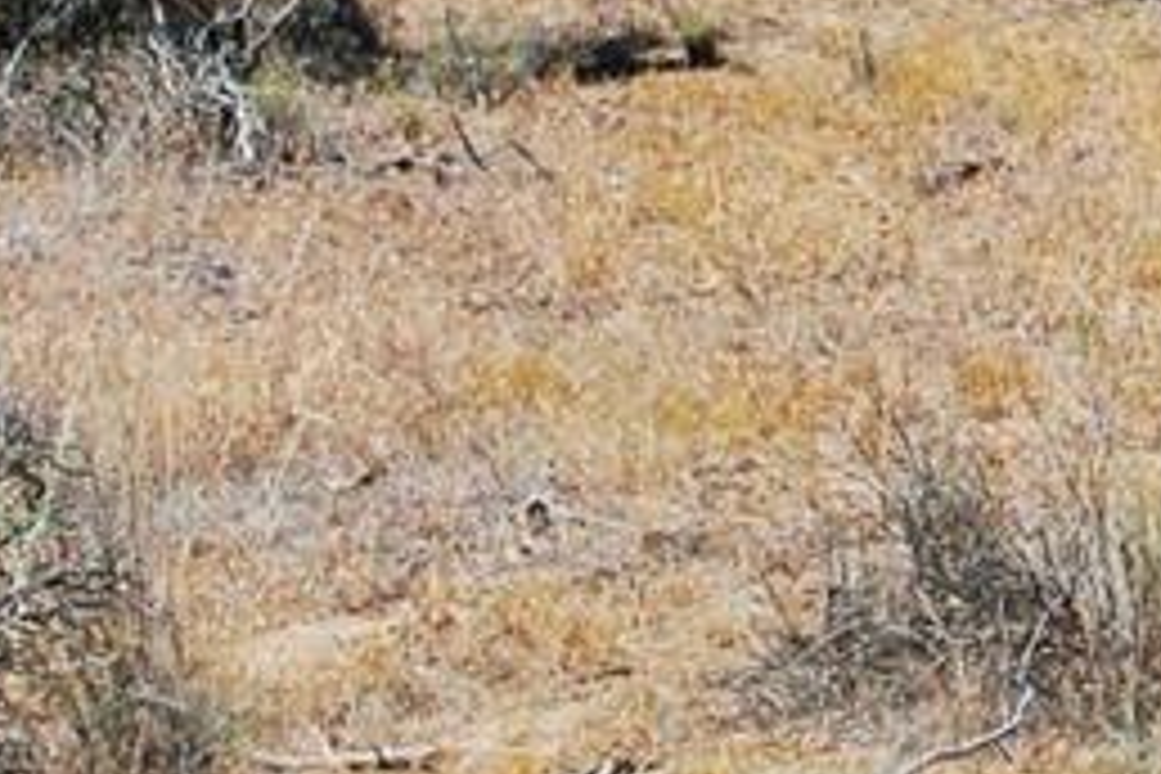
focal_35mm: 227
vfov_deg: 6.0
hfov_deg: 8.9
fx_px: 7320
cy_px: -97
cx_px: 1584
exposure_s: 1/640
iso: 400
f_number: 13
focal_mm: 26
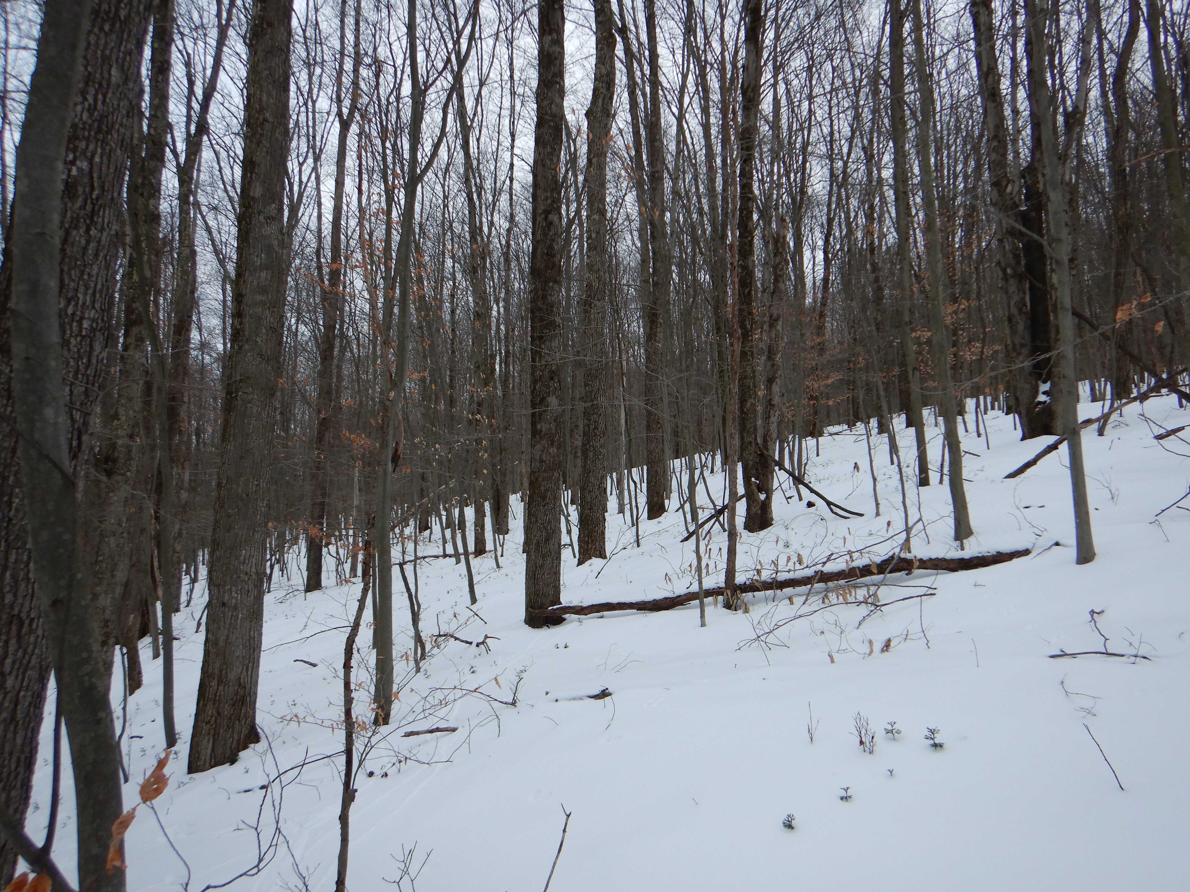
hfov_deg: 71.6
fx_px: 825
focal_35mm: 24
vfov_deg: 56.8
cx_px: 595
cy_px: 446
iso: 125
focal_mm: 4.3
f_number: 2.8
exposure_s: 1/100
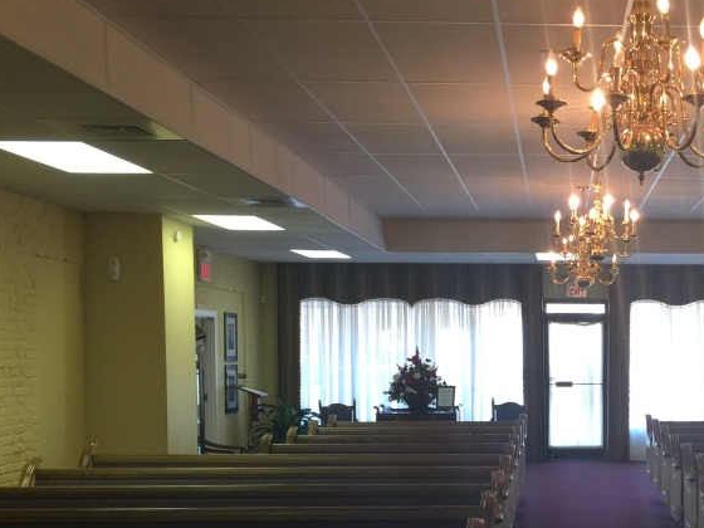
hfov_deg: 34.6
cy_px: 405
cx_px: 600
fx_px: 1078
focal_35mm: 53
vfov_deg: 27.1
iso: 32
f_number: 2.2
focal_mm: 4.15
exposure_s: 1/30
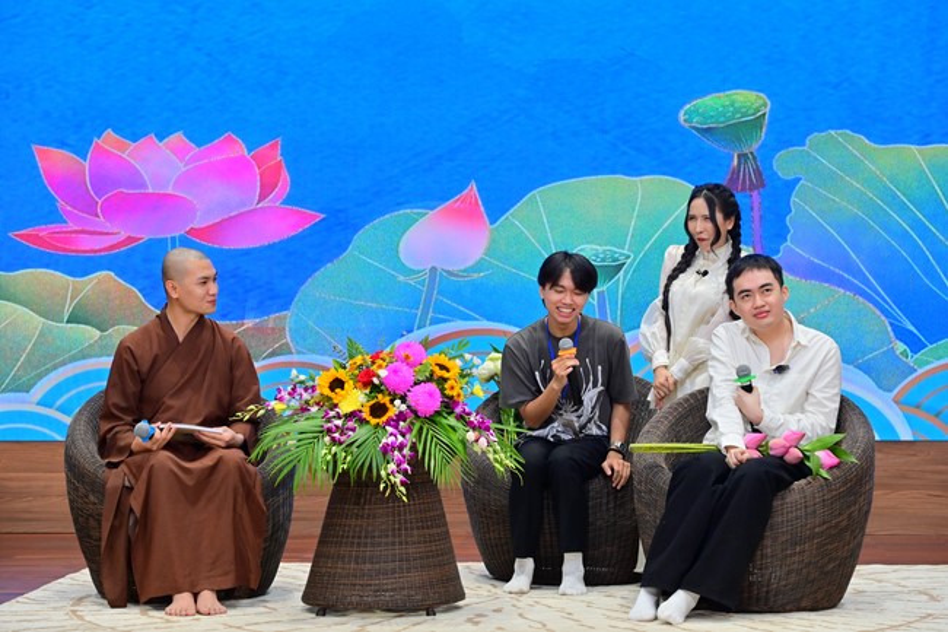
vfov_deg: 16.1
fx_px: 2238
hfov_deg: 23.9
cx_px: 474
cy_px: 316
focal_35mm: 85
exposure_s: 1/125
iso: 1600
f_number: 5.6
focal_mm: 85
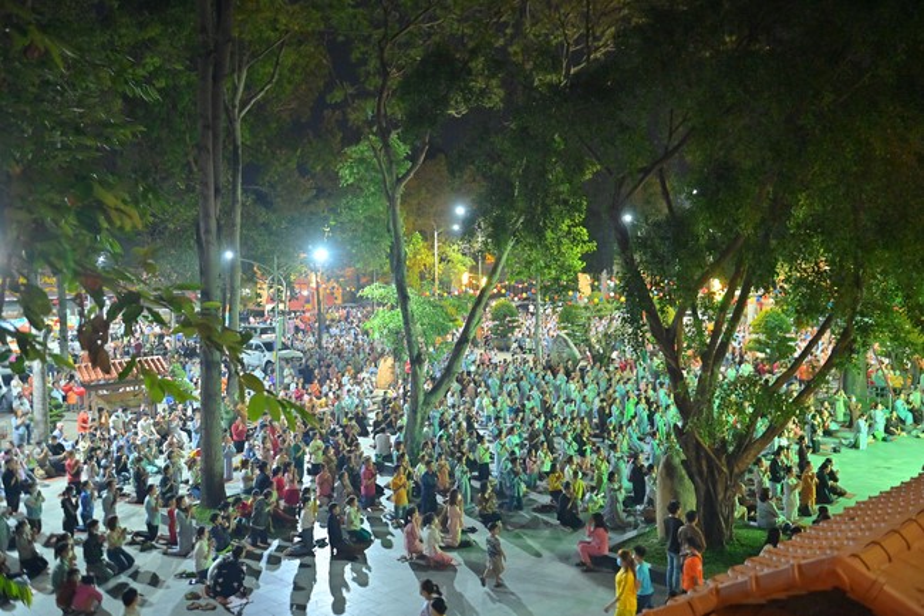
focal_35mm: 32
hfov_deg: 58.7
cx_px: 462
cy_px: 308
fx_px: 821
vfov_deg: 41.1
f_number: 2.8
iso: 3200
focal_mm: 32
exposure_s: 1/60
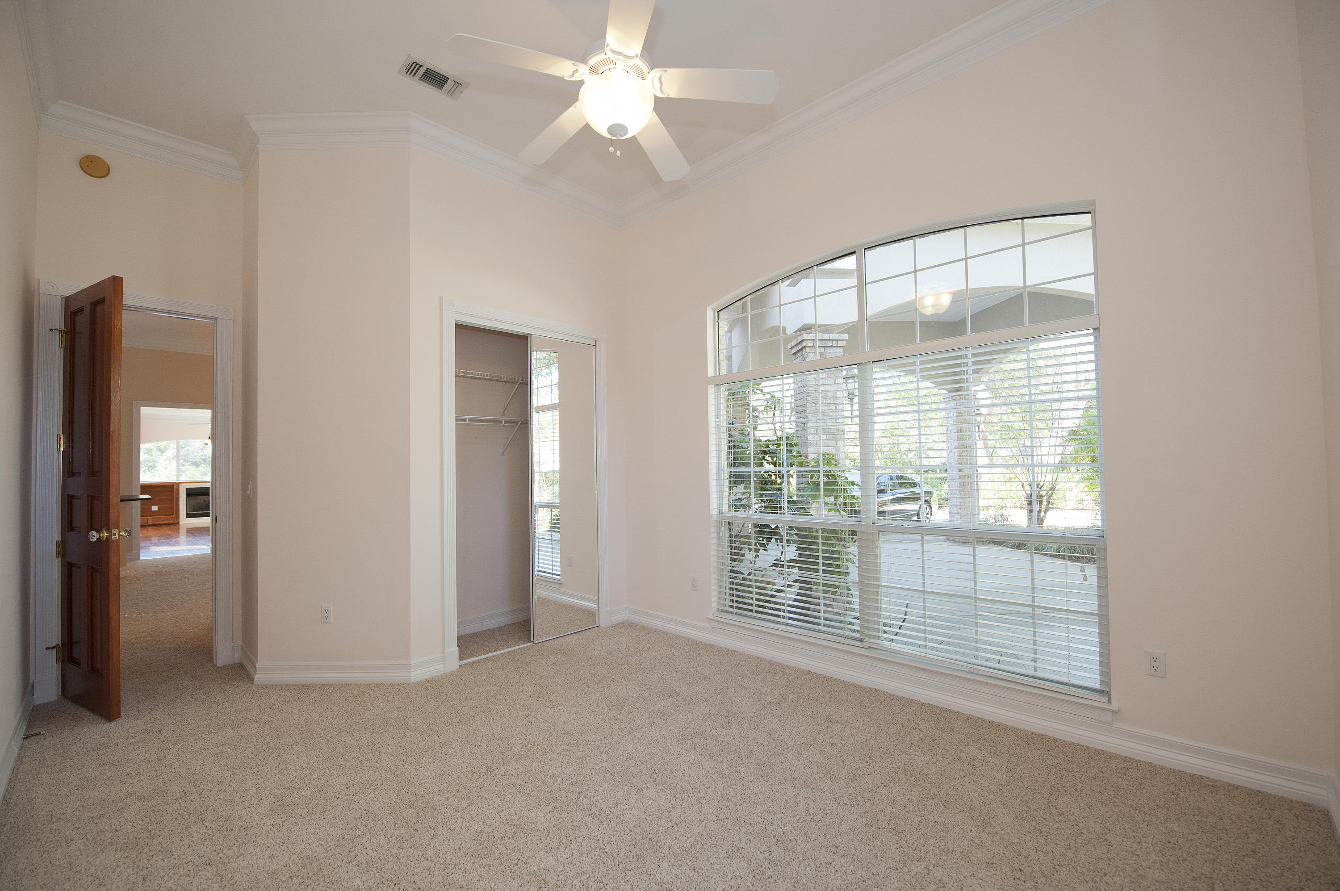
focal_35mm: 14
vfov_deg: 81.1
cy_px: 446
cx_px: 670
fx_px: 521
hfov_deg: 104.3
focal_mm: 14
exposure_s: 1/125
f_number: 4
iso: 640
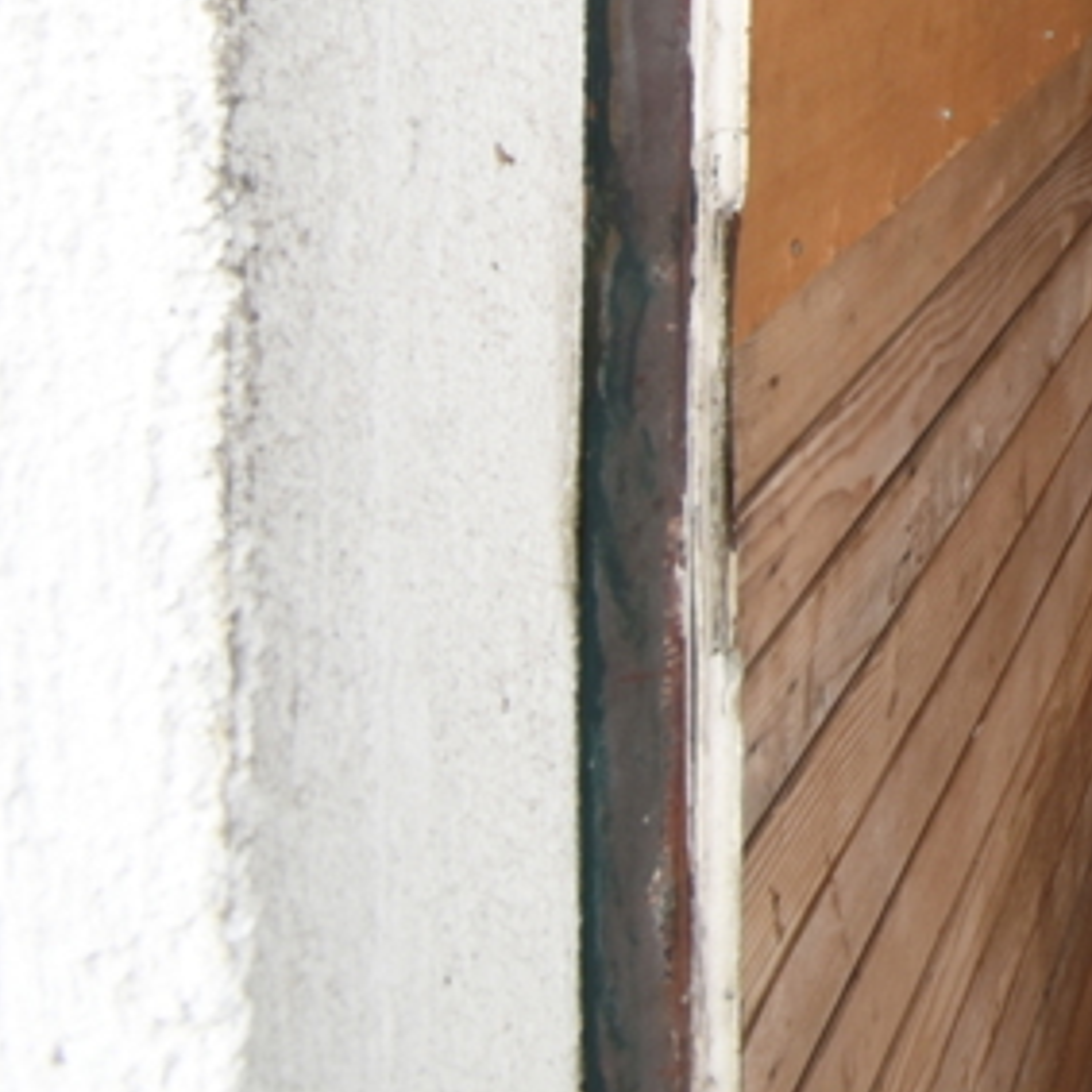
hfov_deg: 19.1
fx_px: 1927
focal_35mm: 54
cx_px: 2180
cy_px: -351
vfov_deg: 26.5
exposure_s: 1/40
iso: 100
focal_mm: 10
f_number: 4.5
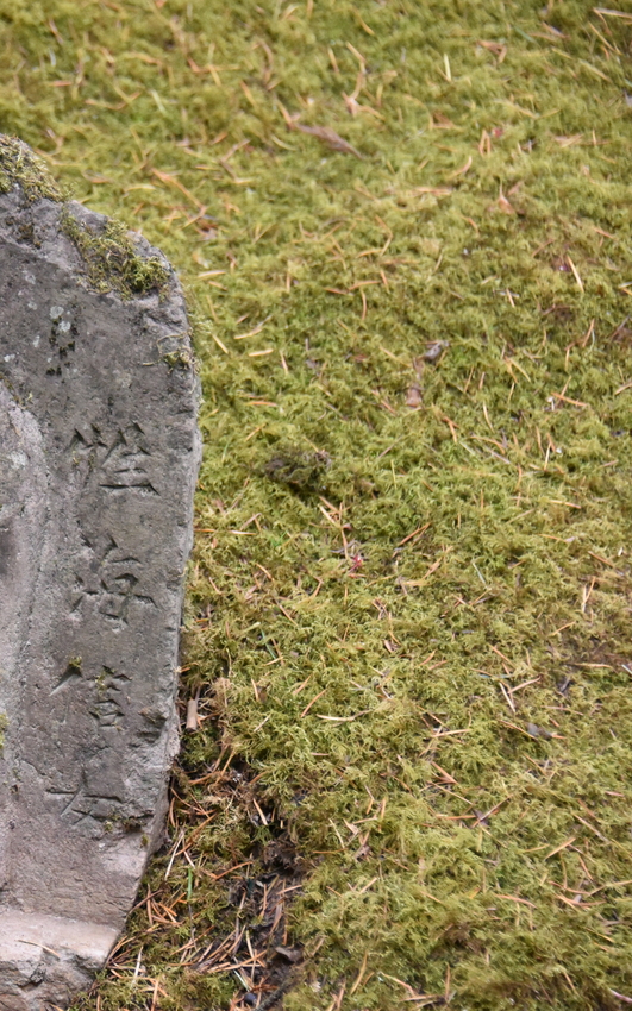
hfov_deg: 7.3
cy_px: 506
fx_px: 4907
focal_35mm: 178
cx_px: -109
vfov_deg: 11.8
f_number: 5.6
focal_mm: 116
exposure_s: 1/250
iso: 7200
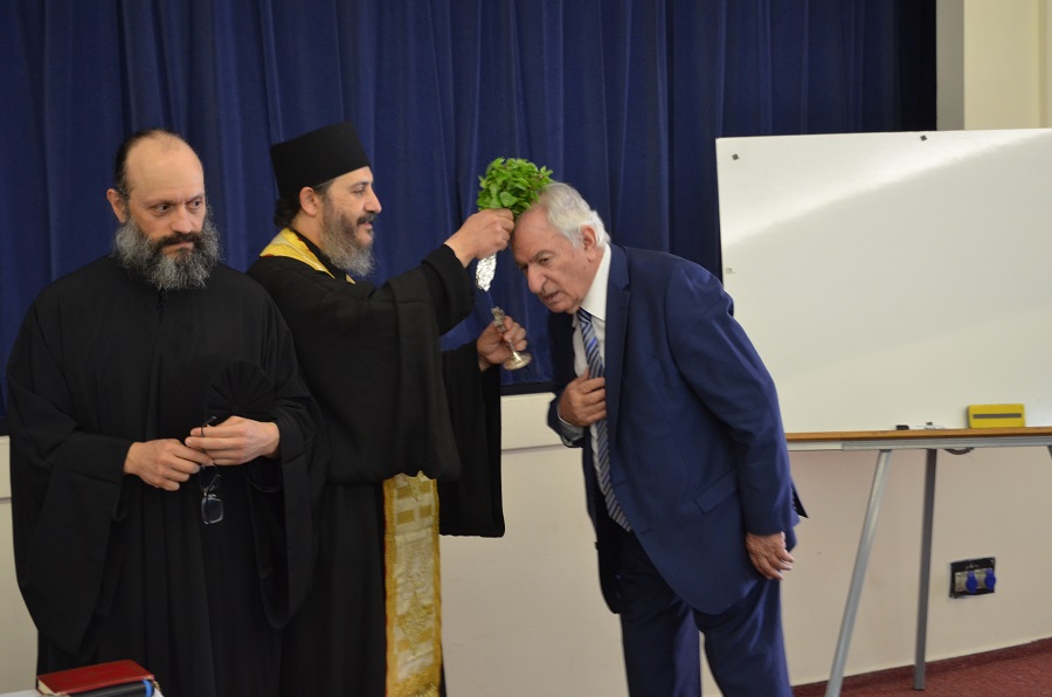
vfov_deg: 24.9
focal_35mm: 54
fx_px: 1575
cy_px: 348
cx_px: 526
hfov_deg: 36.9
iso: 1000
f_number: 5
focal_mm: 36
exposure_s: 1/30
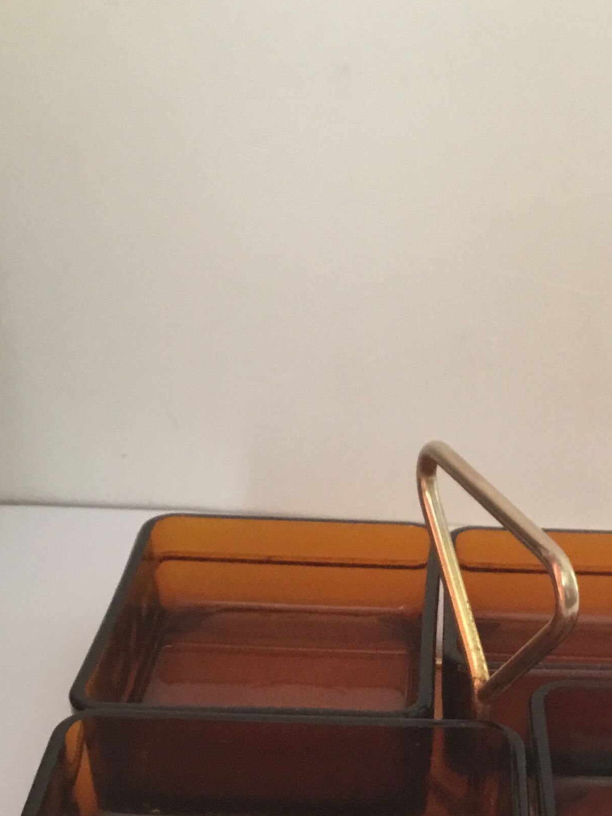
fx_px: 1485
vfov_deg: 29.9
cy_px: 669
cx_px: 498
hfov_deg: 22.9
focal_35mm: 63
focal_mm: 3.3
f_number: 2.4
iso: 125
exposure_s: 1/33
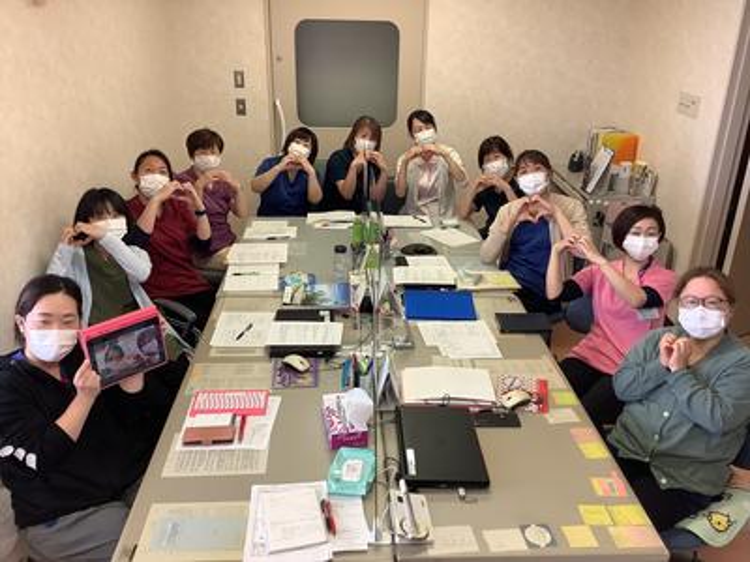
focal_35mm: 31
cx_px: 375
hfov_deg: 58.4
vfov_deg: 45.4
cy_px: 281
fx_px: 672
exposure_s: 1/60
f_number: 2.4
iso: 80
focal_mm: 3.3
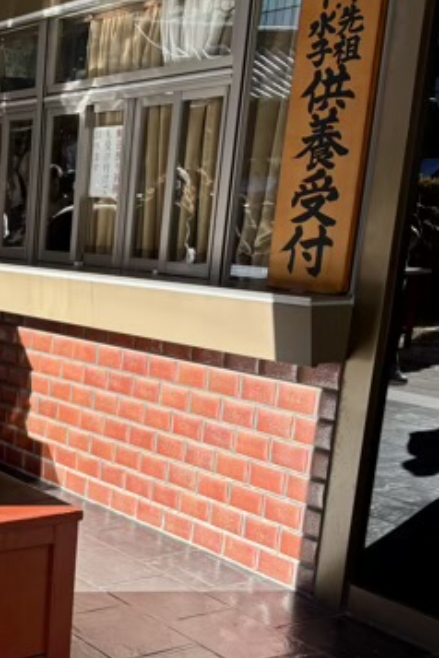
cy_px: 434
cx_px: -184
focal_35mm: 53
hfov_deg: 22.0
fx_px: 969
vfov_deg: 37.2
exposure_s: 1/880
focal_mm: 5.96
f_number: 1.6
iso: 50
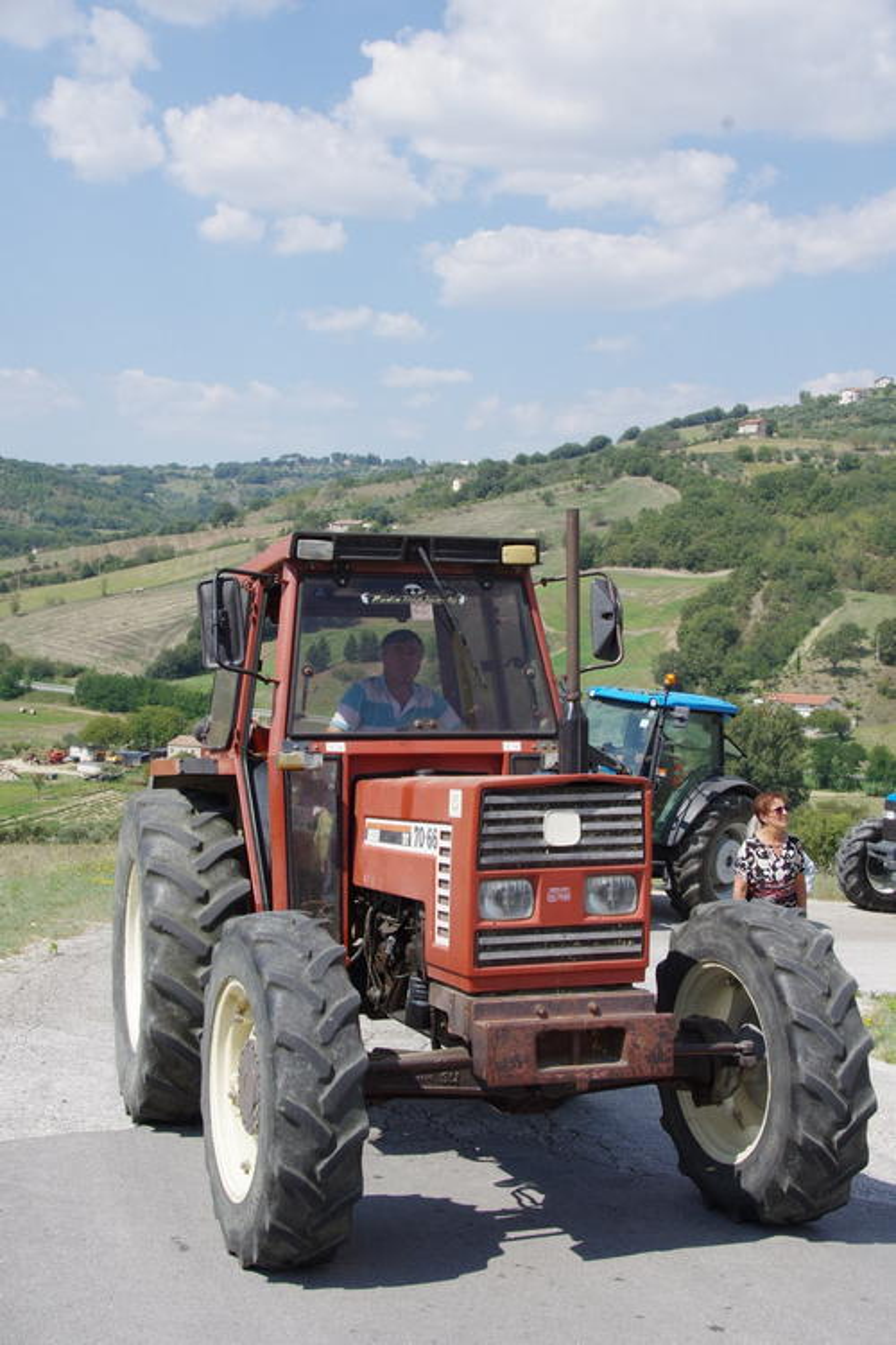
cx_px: 448
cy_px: 672
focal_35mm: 46
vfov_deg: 42.7
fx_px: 1717
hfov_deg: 29.2
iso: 640
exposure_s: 1/320
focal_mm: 31
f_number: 11
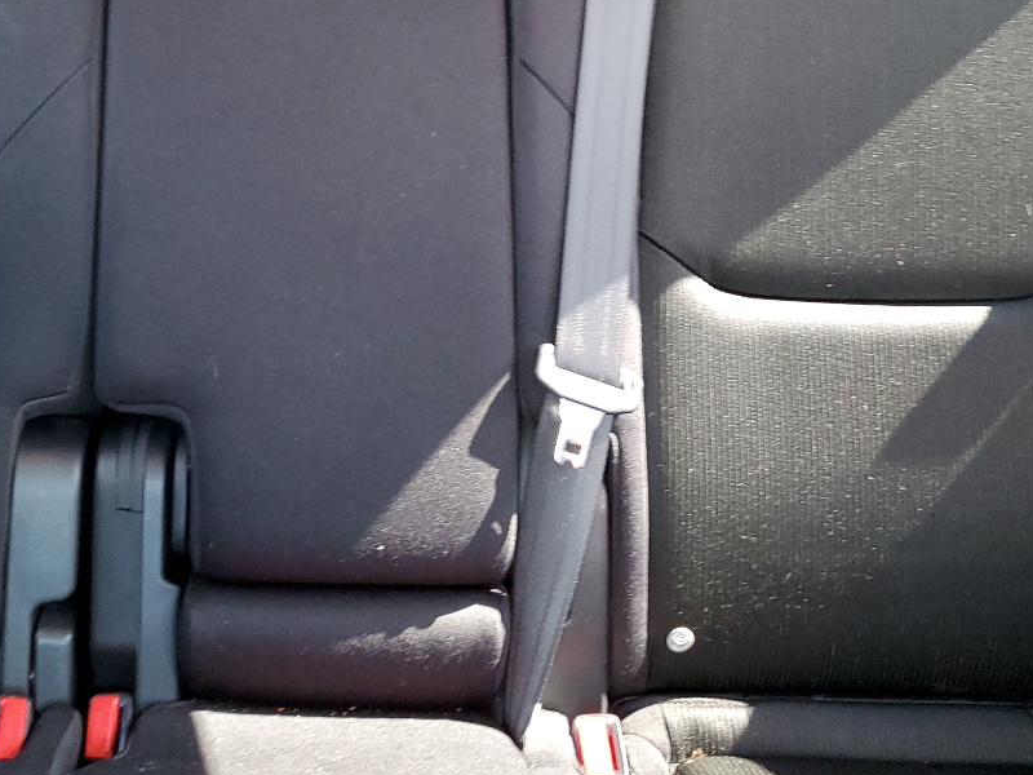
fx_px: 1552
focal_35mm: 52
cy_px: 45
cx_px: 274
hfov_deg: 36.1
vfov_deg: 26.8
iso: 147
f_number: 1.5
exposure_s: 1/60.2
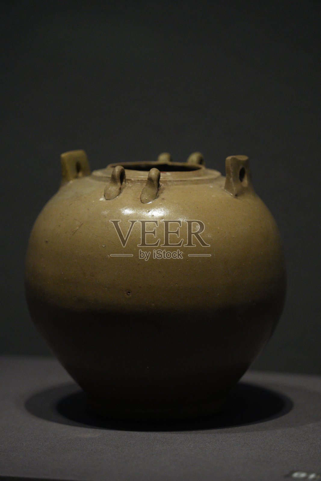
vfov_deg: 13.4
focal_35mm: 153
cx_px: 160
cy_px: 240
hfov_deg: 9.0
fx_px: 2046
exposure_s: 1/160
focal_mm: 153
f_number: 5.6
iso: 8000
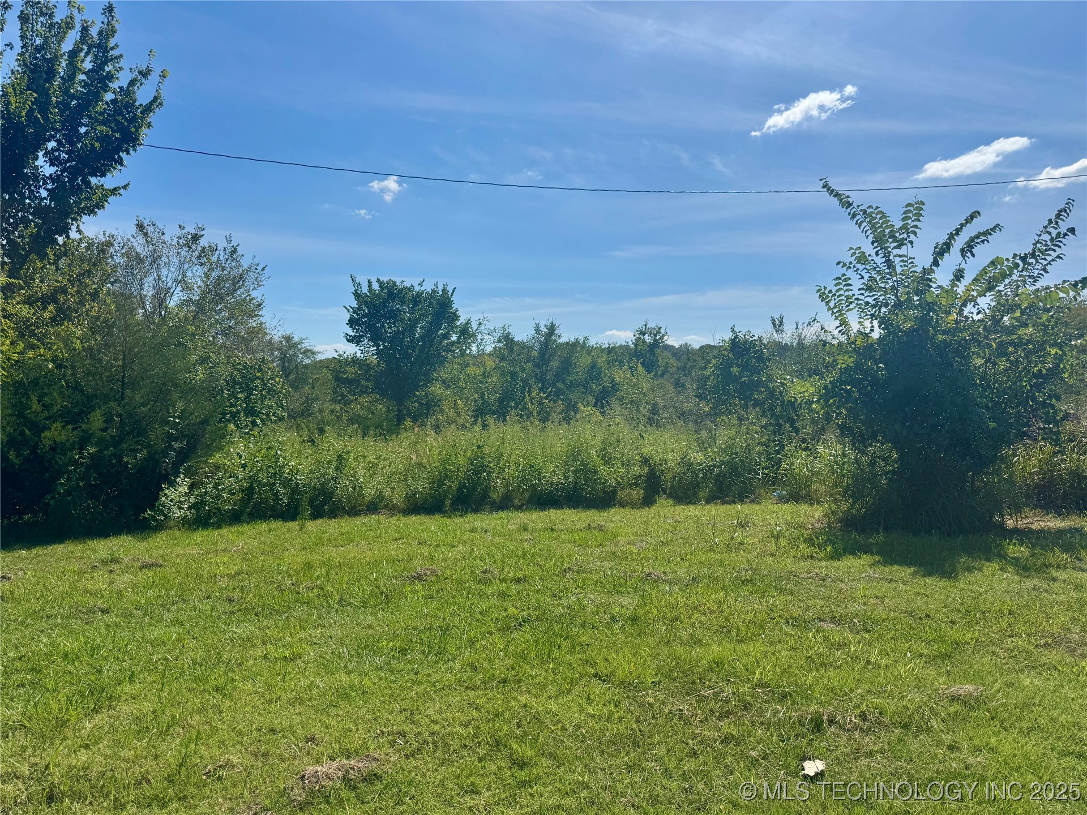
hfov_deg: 71.6
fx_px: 754
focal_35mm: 24
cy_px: 408
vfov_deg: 56.8
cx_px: 544
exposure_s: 1/10417
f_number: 1.78
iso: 80
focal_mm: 6.76
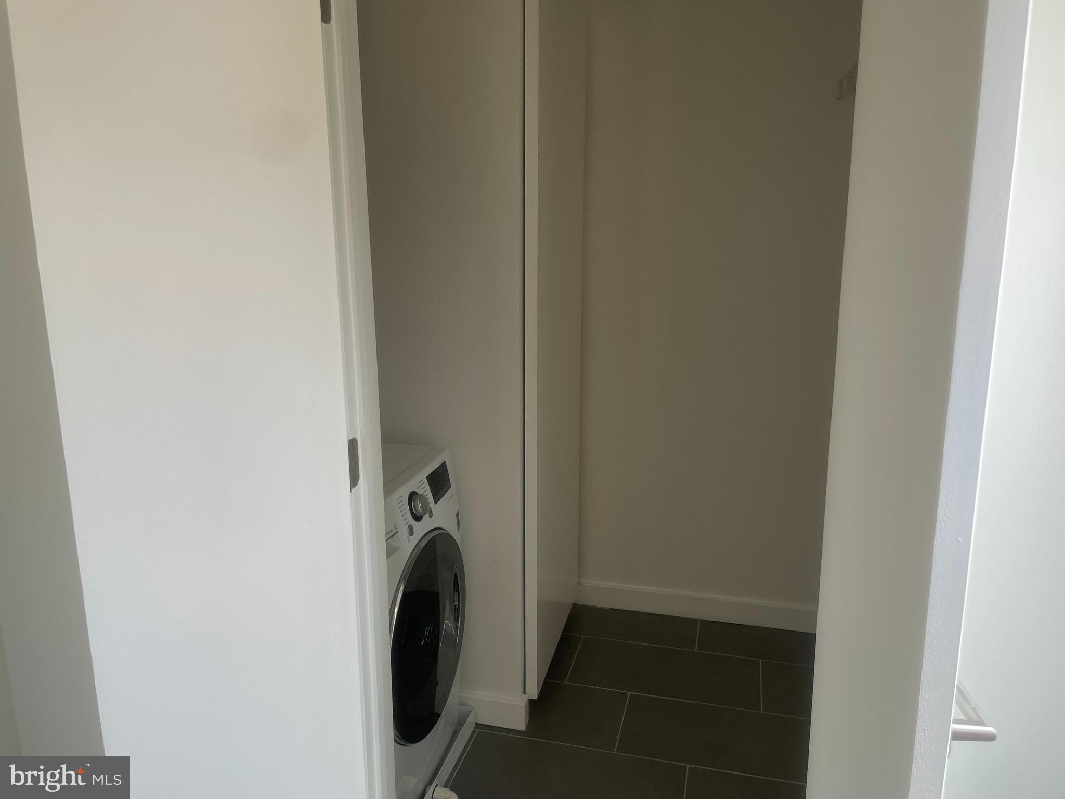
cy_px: 400
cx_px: 532
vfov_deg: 53.1
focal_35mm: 26
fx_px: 800
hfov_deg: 67.3
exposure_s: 1/121
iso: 100
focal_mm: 4.2
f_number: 1.6
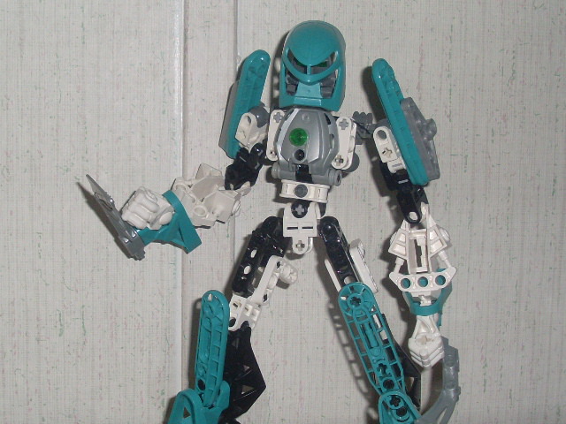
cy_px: 212
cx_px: 283
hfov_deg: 49.0
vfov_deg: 37.7
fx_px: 621
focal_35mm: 38
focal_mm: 6.3
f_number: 7.7
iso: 100
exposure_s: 1/45
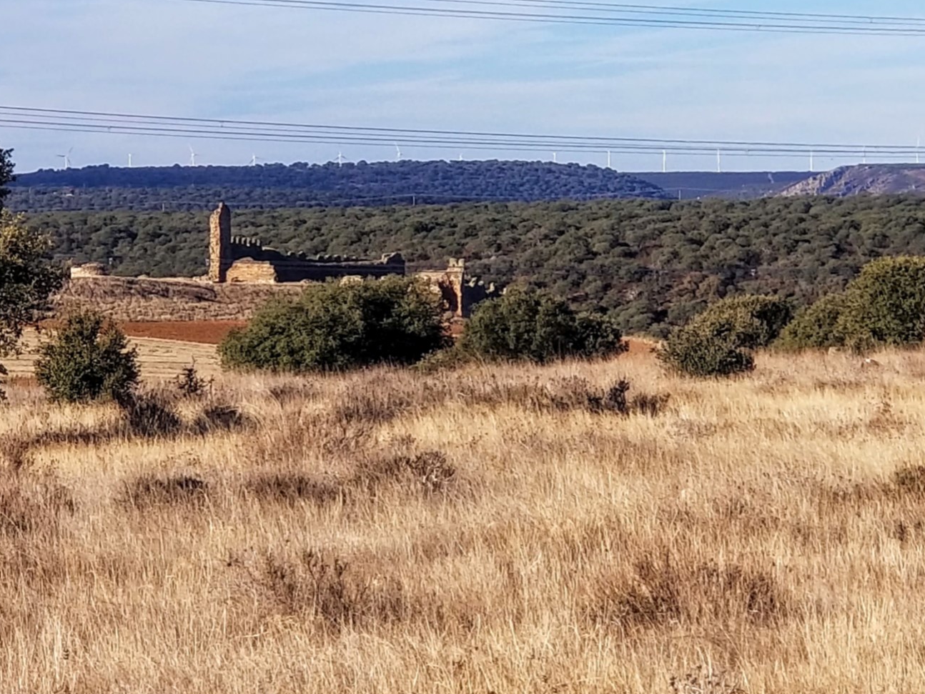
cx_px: 513
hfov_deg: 24.7
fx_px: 2111
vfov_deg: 18.7
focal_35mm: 79
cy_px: 301
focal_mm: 6
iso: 25
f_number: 2.4
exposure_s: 1/808
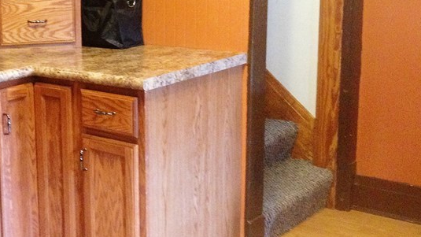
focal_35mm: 73
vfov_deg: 16.5
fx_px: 815
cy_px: 82
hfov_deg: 27.9
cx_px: 42
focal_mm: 4.28
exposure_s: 1/20
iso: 400
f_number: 2.4
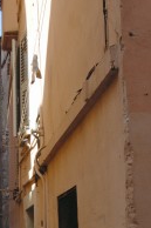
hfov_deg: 17.3
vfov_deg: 26.3
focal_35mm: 75
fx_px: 473
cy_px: 196
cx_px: -31
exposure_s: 1/125
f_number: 9
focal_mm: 18
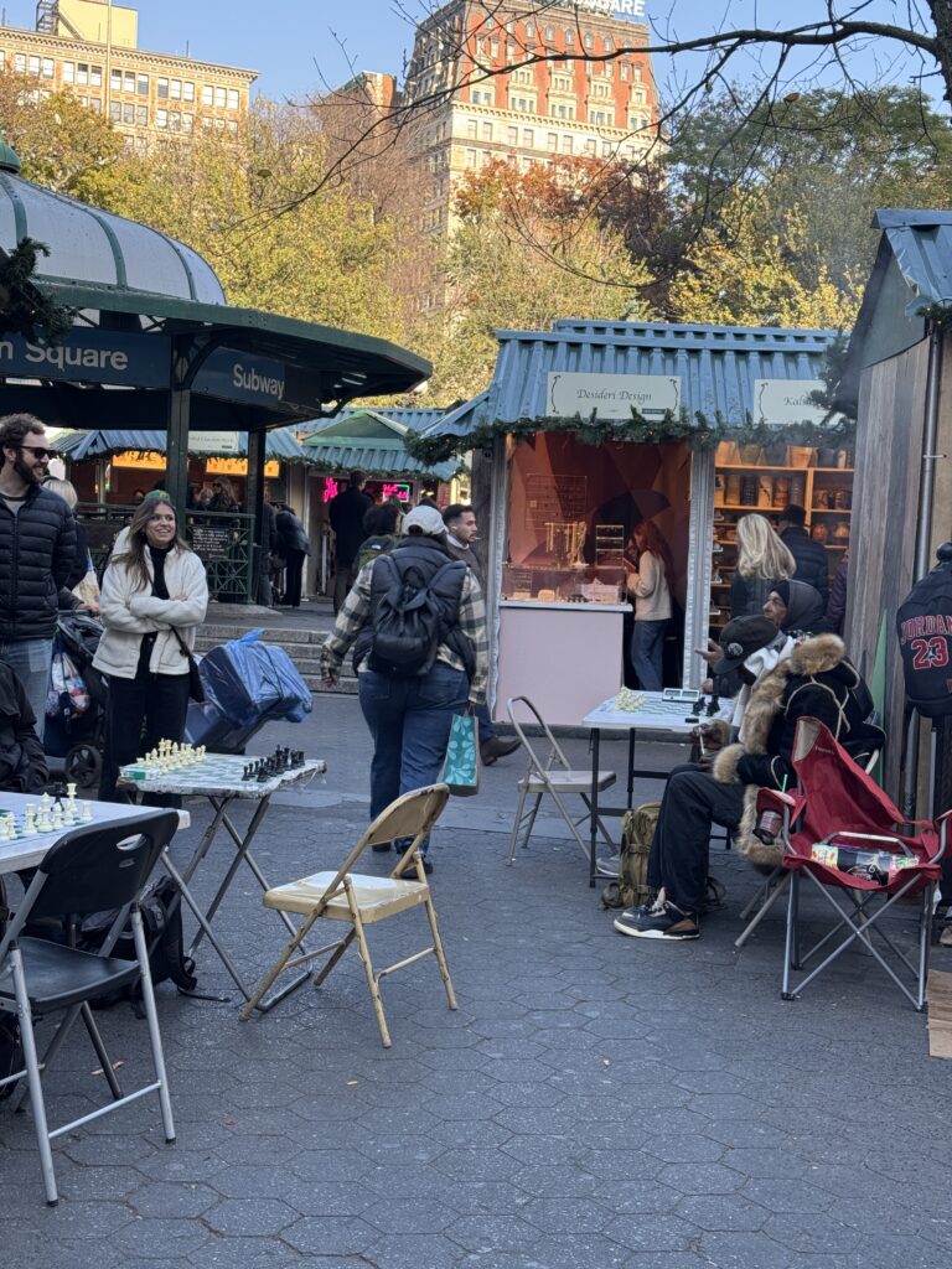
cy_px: 634
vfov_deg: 39.7
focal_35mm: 48
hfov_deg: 30.3
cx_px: 476
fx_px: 1760
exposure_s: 1/334
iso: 64
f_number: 1.78
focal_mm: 6.76
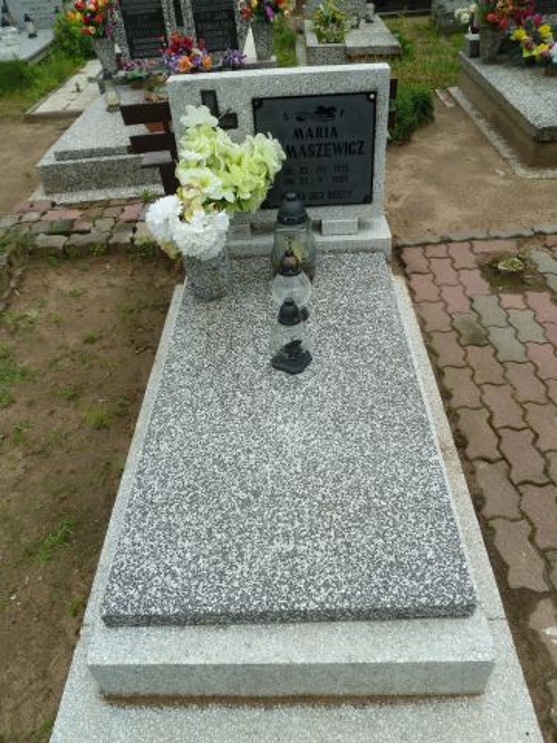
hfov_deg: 54.9
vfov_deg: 69.4
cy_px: 372
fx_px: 536
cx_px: 278
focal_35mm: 25
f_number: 4
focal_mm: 4.1
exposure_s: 1/160
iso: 80
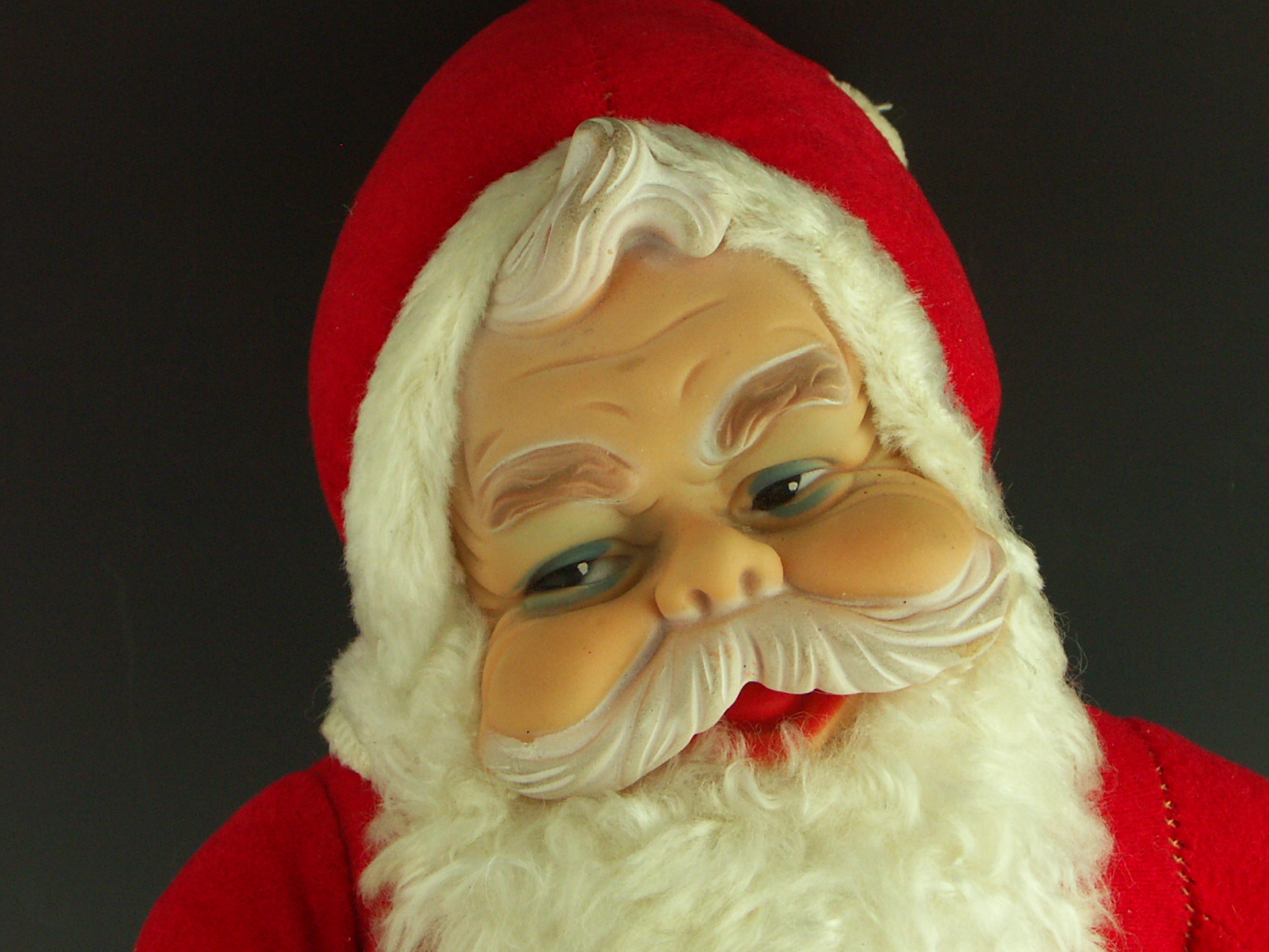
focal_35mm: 91
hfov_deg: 21.5
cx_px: 738
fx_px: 3336
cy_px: 502
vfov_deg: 16.2
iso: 100
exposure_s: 1/40
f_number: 4.5
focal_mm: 16.26
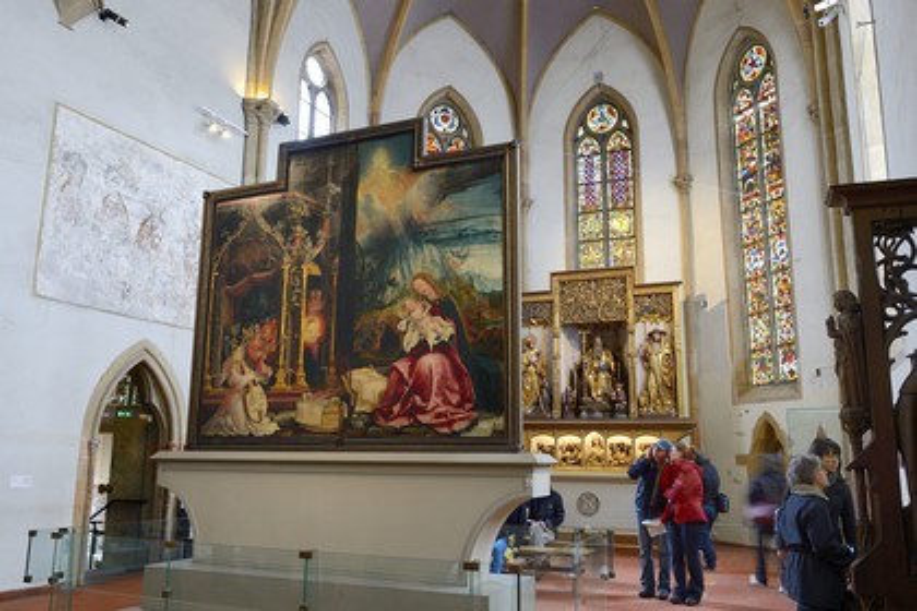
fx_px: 739
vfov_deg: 45.0
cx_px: 458
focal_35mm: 29
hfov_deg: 63.7
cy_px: 306
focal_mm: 29
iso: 200
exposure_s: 1/2
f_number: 8
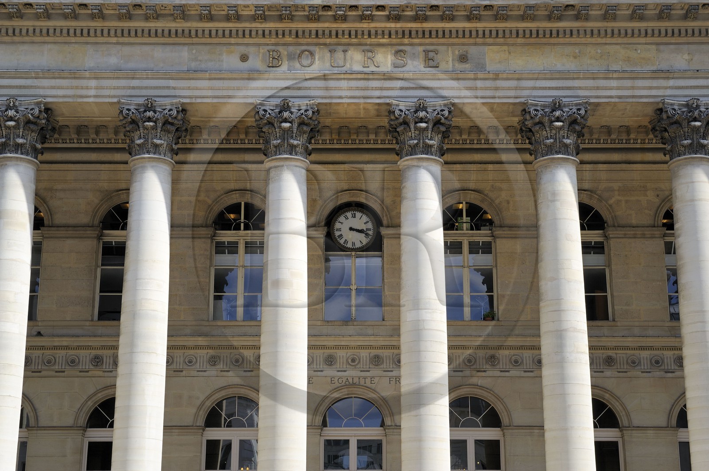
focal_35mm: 62
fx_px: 1220
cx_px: 354
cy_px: 236
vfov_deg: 21.9
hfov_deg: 32.4
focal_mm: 62
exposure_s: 1/160
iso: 200
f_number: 13
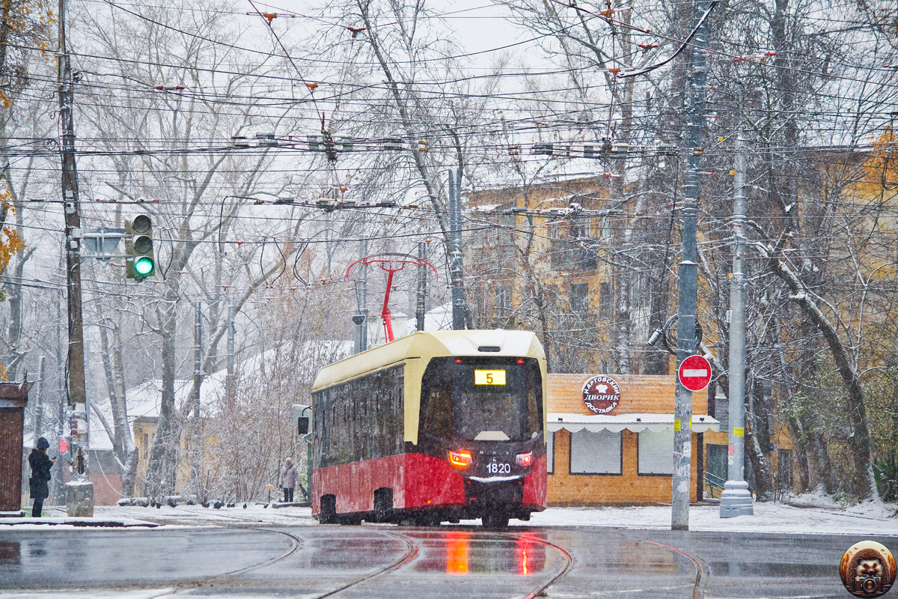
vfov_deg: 9.1
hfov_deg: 13.7
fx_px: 3741
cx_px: 449
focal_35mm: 150
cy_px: 300
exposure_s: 1/500
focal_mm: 100
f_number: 4.8
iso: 800
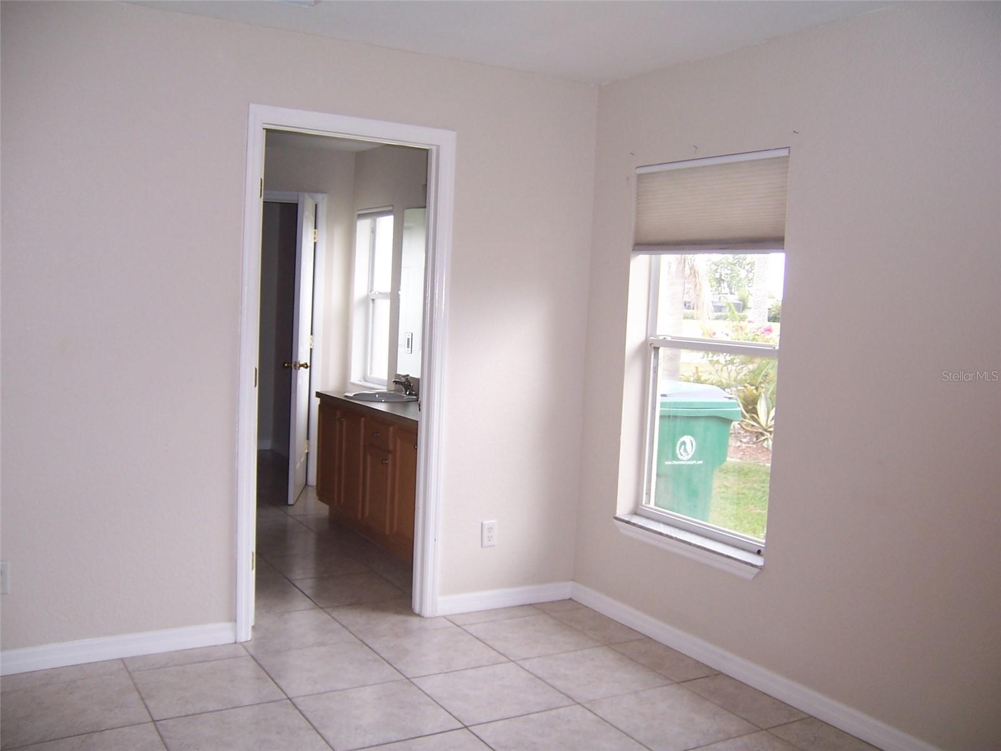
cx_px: 500
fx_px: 954
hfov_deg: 55.4
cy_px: 376
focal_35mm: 33
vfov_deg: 42.9
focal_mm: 5.5
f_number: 2.8
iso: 80
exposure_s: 1/60
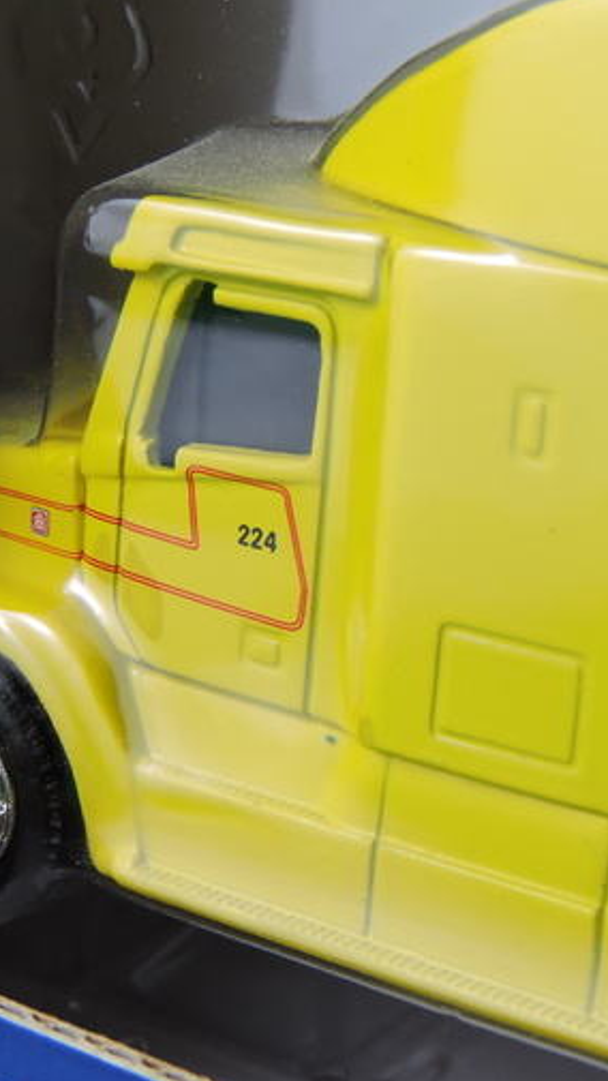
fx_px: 2150
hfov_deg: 15.9
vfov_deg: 28.2
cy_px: 494
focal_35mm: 75
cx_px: 549
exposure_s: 1/30
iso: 110
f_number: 4
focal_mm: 8.1
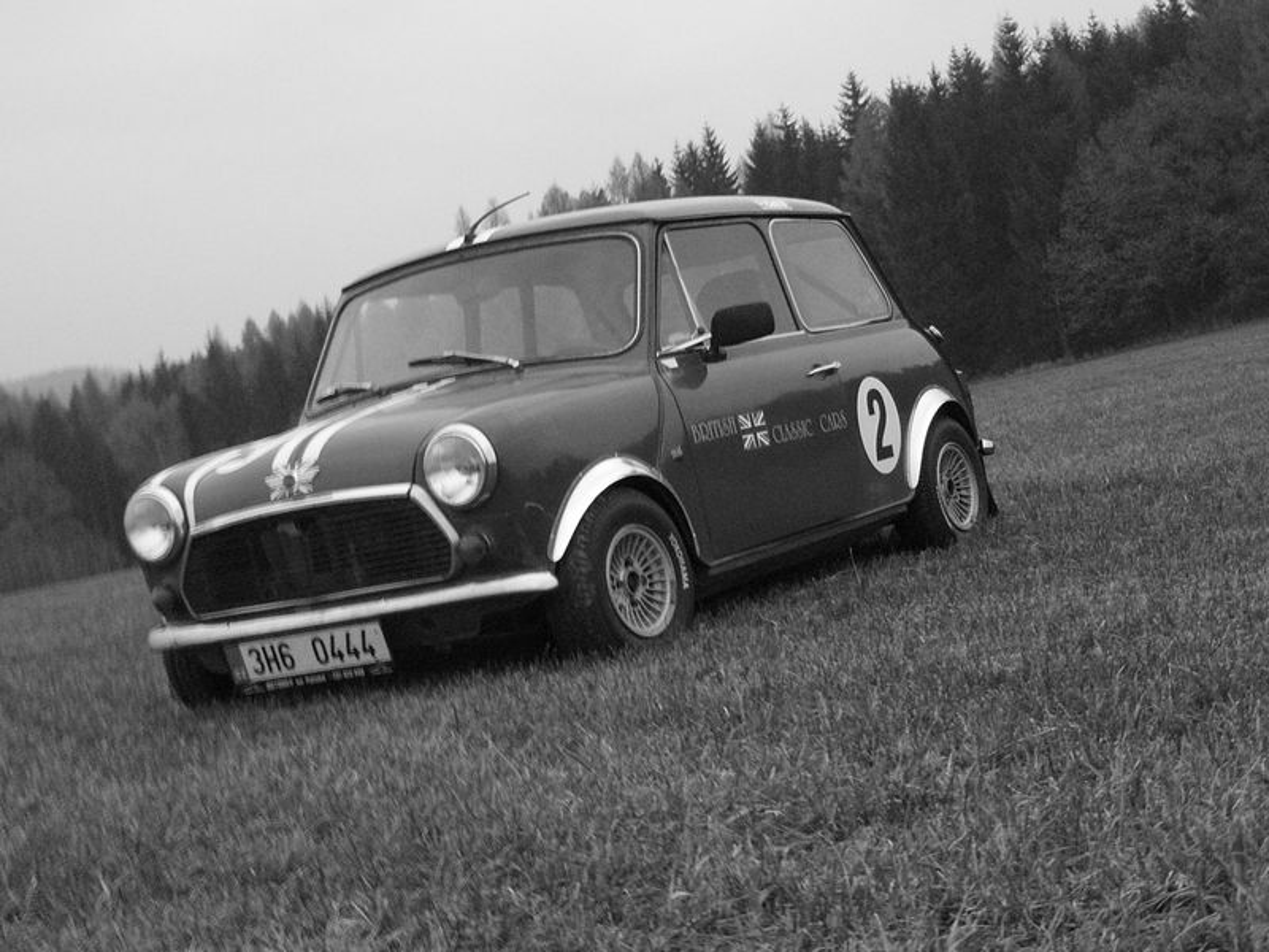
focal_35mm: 70
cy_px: 476
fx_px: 2566
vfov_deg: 21.0
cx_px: 634
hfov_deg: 27.8
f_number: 2.8
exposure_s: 1/5
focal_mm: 9.6
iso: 400
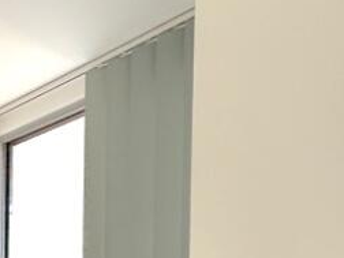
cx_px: -221
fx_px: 566
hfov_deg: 23.6
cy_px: 343
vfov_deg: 22.7
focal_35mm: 57
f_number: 2.2
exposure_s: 1/199
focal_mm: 2.22
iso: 80
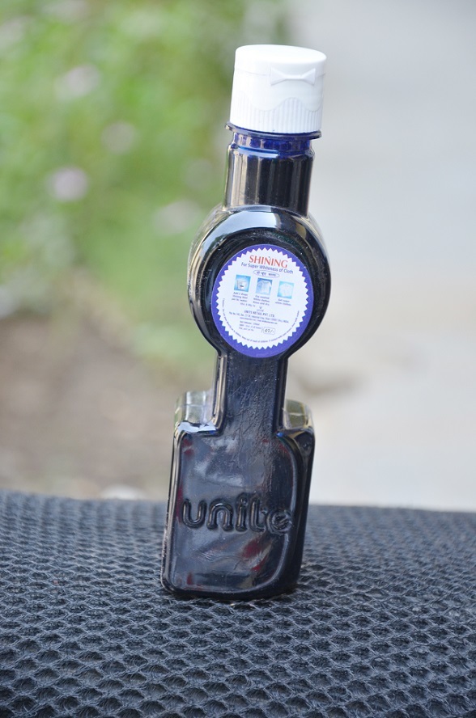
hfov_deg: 10.1
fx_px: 2690
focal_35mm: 135
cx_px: 238
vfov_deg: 15.2
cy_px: 359
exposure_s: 1/125
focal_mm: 90
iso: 320
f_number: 5.6
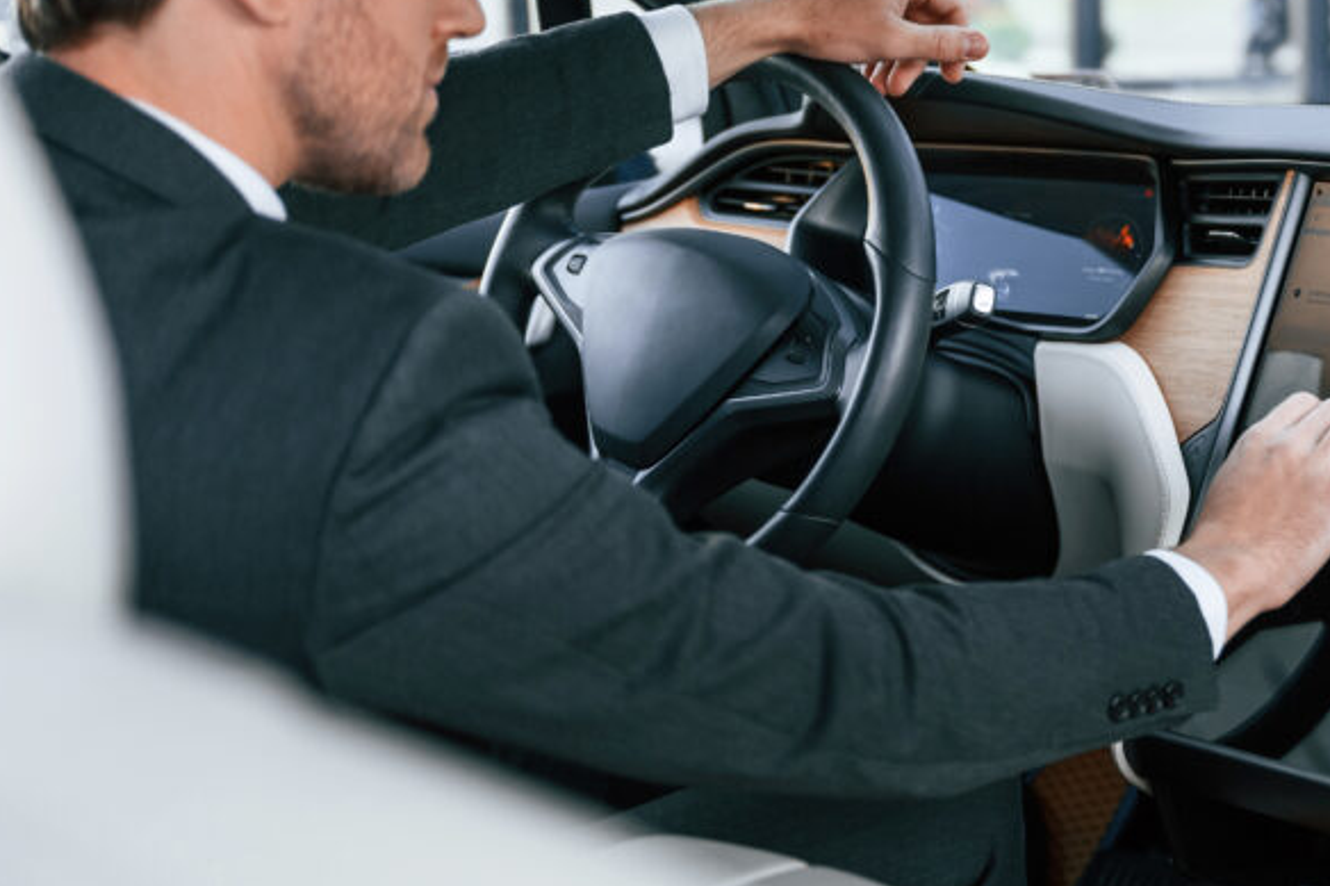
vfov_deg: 18.4
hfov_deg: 26.9
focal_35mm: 74
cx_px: 1027
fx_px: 2733
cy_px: 385
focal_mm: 45
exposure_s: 1/500
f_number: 2.8
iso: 400
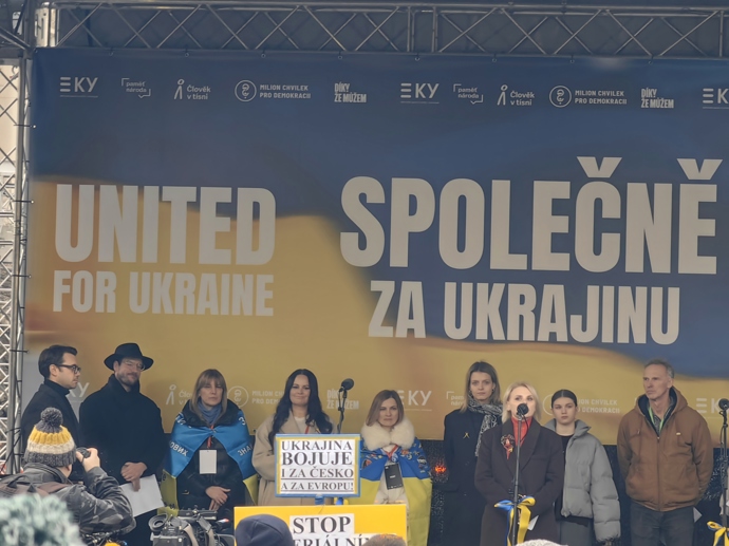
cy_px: 273
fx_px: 3474
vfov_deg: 9.0
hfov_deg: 12.0
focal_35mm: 165
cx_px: 364
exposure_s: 1/50
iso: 64
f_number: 3.5
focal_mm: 16.85
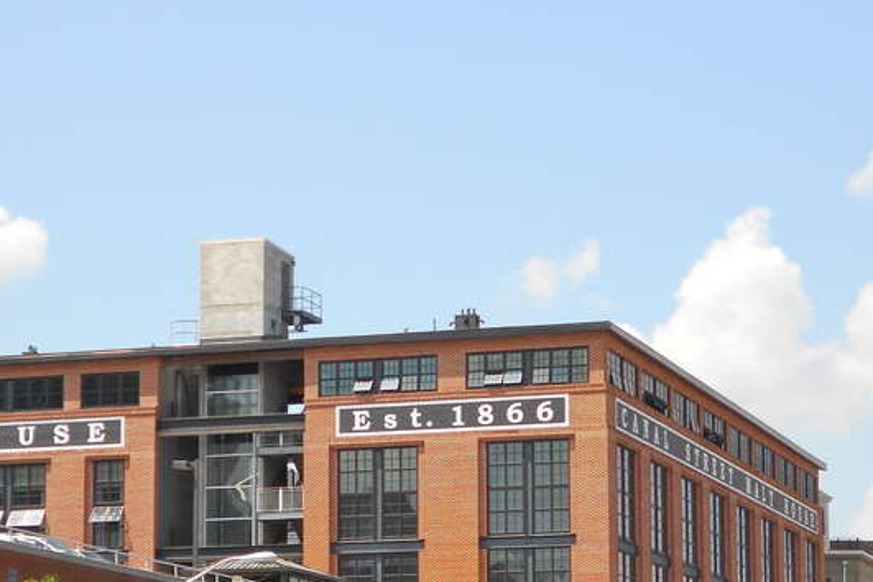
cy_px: 447
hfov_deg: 17.2
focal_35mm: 119
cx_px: 390
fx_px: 2886
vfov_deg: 11.5
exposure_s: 1/320
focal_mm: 13.5
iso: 80
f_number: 5.8
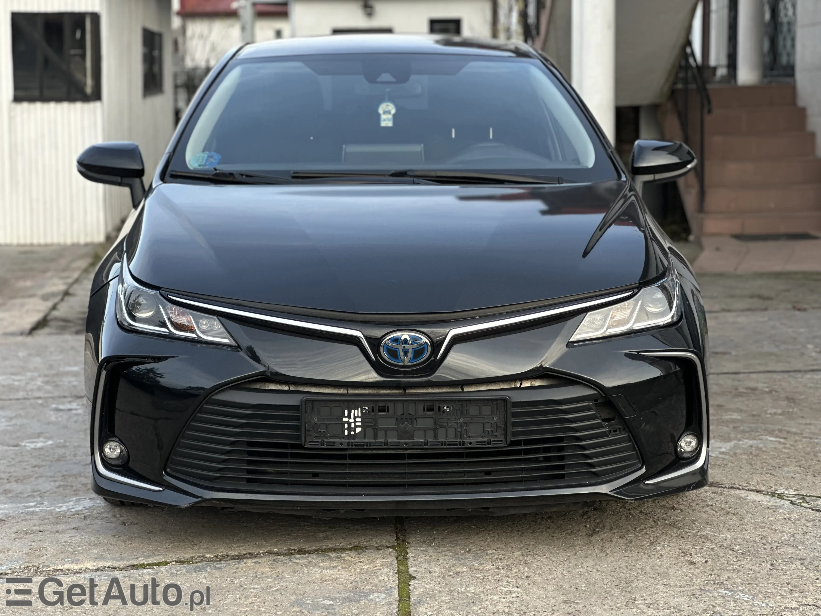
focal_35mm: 77
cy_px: 308
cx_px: 410
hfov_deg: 25.3
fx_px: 1826
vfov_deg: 19.1
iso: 64
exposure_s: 1/121
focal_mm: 9
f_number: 2.8
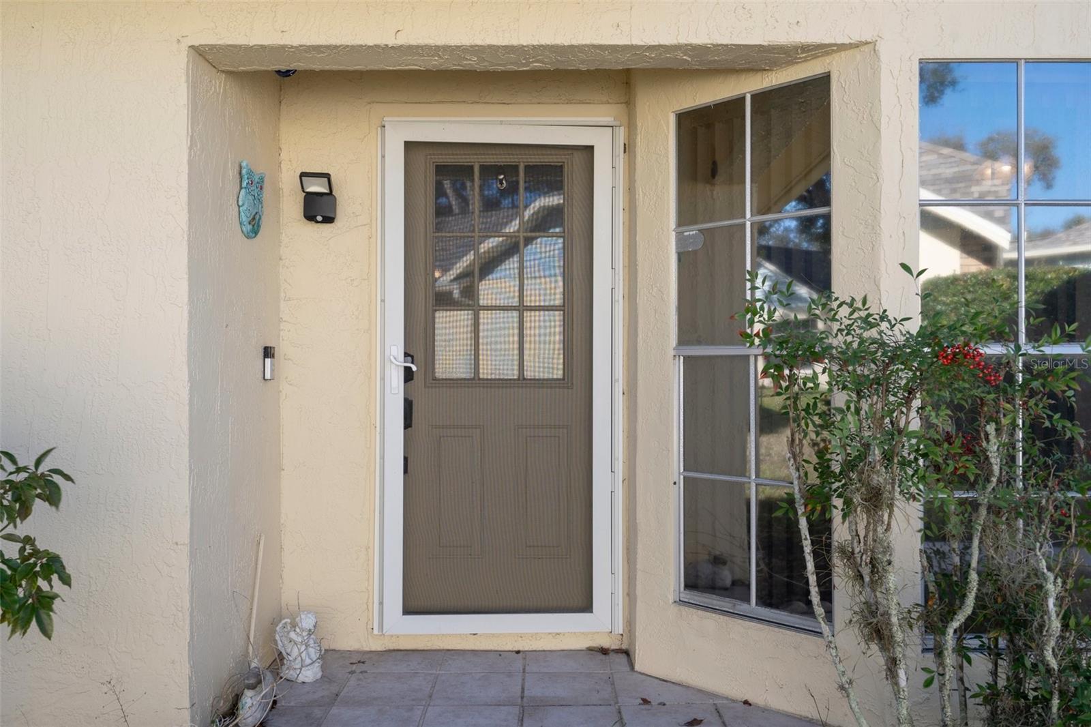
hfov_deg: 63.7
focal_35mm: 29
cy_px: 364
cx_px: 546
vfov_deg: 44.9
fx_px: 879
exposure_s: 1/60
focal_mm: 29
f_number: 8
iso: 320
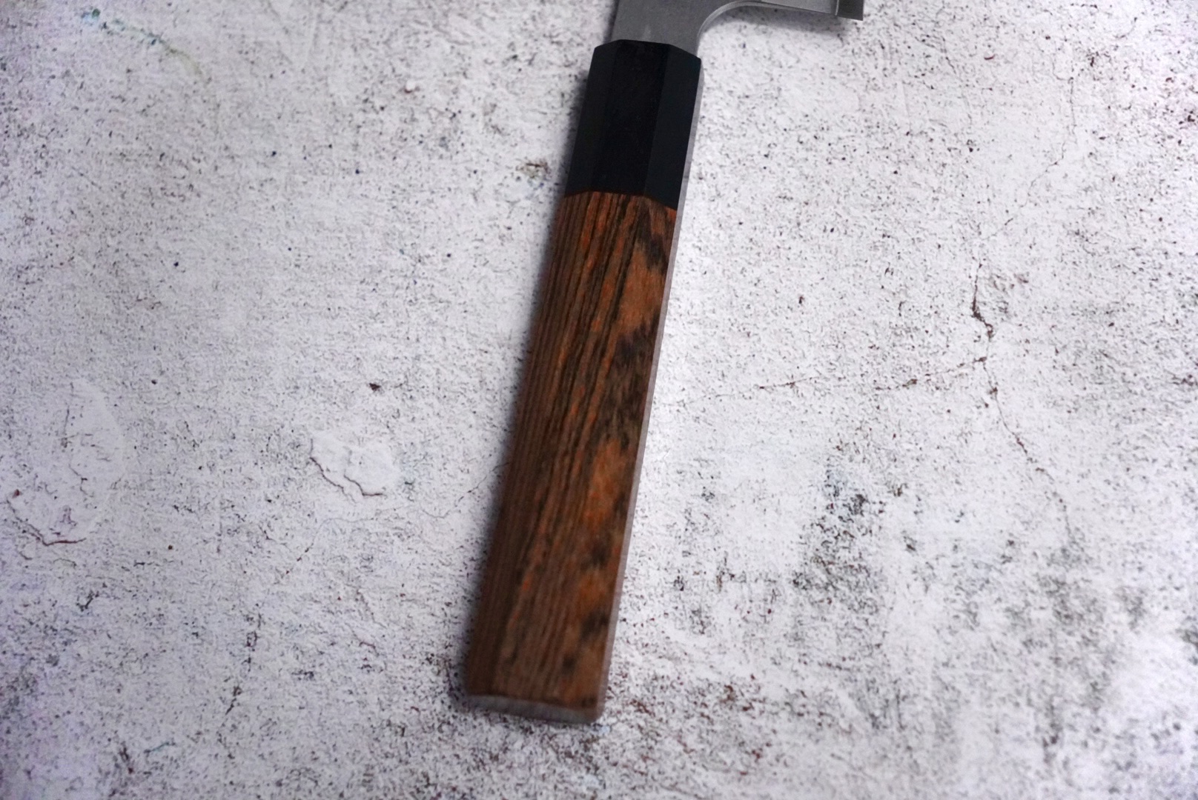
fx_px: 2248
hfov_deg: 29.8
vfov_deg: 20.2
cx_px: 599
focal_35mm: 68
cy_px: 400
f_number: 3.2
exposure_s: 1/160
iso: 6400
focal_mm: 45
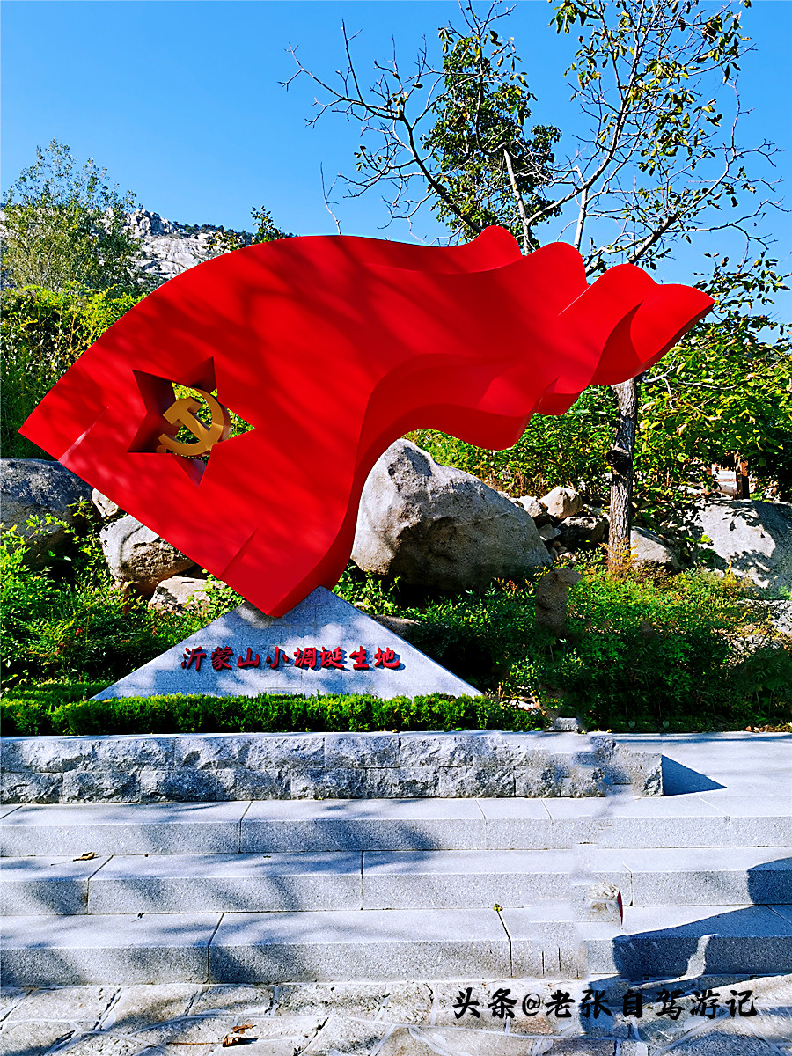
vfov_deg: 65.3
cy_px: 528
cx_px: 396
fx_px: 824
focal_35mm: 27
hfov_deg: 51.4
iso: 50
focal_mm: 5.56
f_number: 1.6
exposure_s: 1/2336
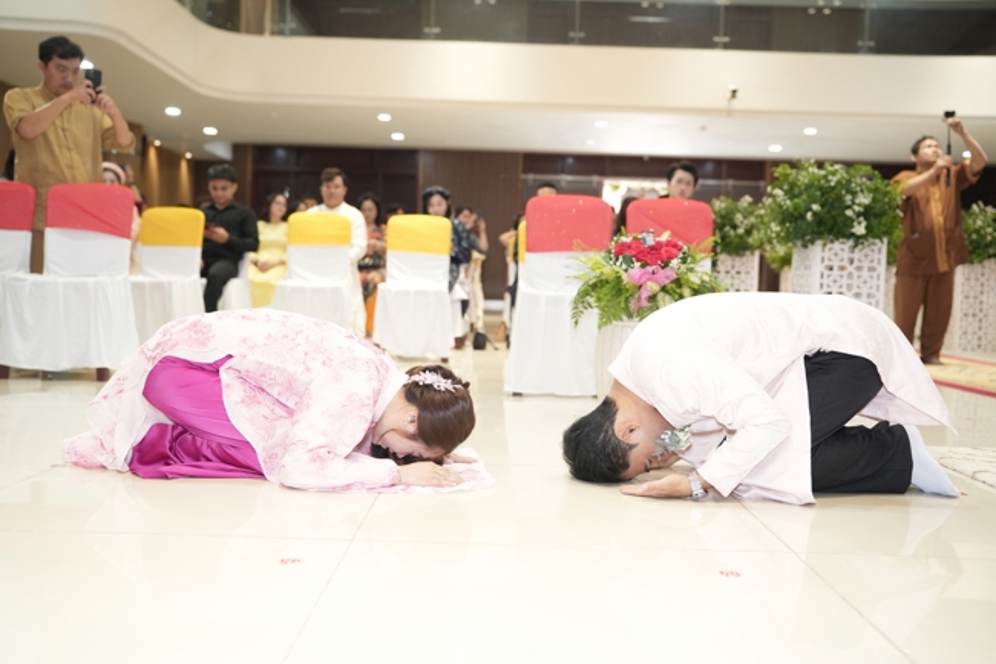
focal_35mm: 36
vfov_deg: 36.9
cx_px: 498
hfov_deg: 53.1
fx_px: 996
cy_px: 332
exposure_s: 1/200
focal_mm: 36
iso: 1600
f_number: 2.5
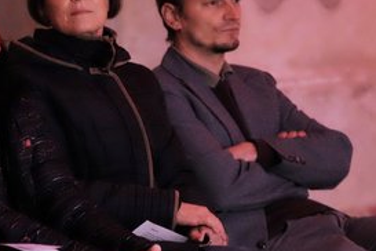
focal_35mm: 360
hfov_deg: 5.7
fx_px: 3760
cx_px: 30
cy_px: 240
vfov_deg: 3.8
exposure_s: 1/52
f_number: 1.8
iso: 6400
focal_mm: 85
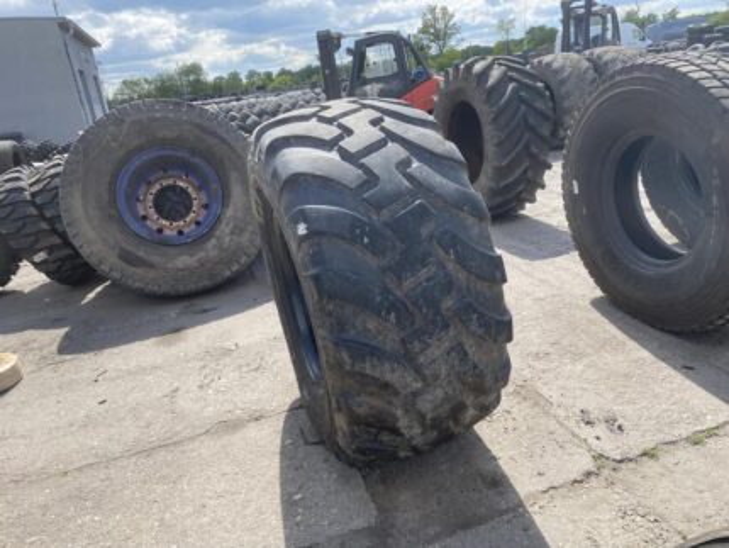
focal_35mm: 26
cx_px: 364
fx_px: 548
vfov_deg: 53.1
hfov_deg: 67.3
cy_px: 274
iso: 32
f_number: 1.8
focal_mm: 4.25
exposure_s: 1/1629
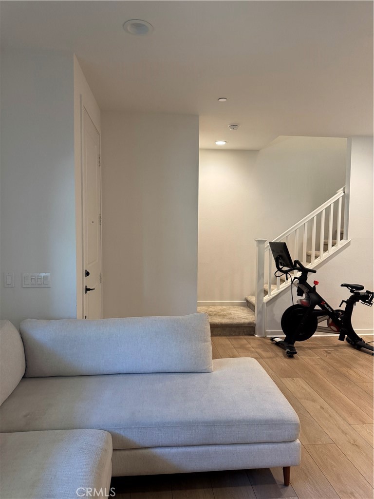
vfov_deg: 71.6
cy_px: 250
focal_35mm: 24
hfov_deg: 56.8
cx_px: 187
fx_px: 346
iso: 200
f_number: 1.78
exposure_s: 1/120
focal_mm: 6.76
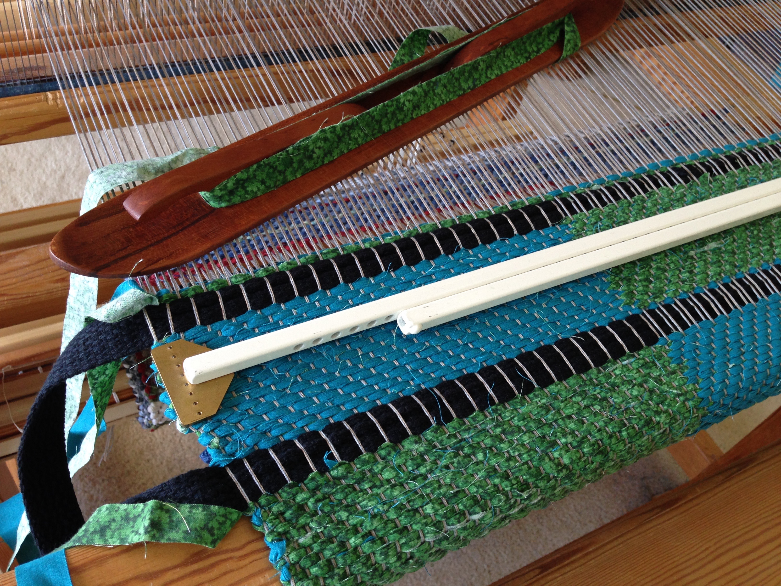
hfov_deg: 55.4
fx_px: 745
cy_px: 293
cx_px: 390
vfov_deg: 42.9
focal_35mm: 33
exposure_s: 1/20
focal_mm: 4.12
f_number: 2.4
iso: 80
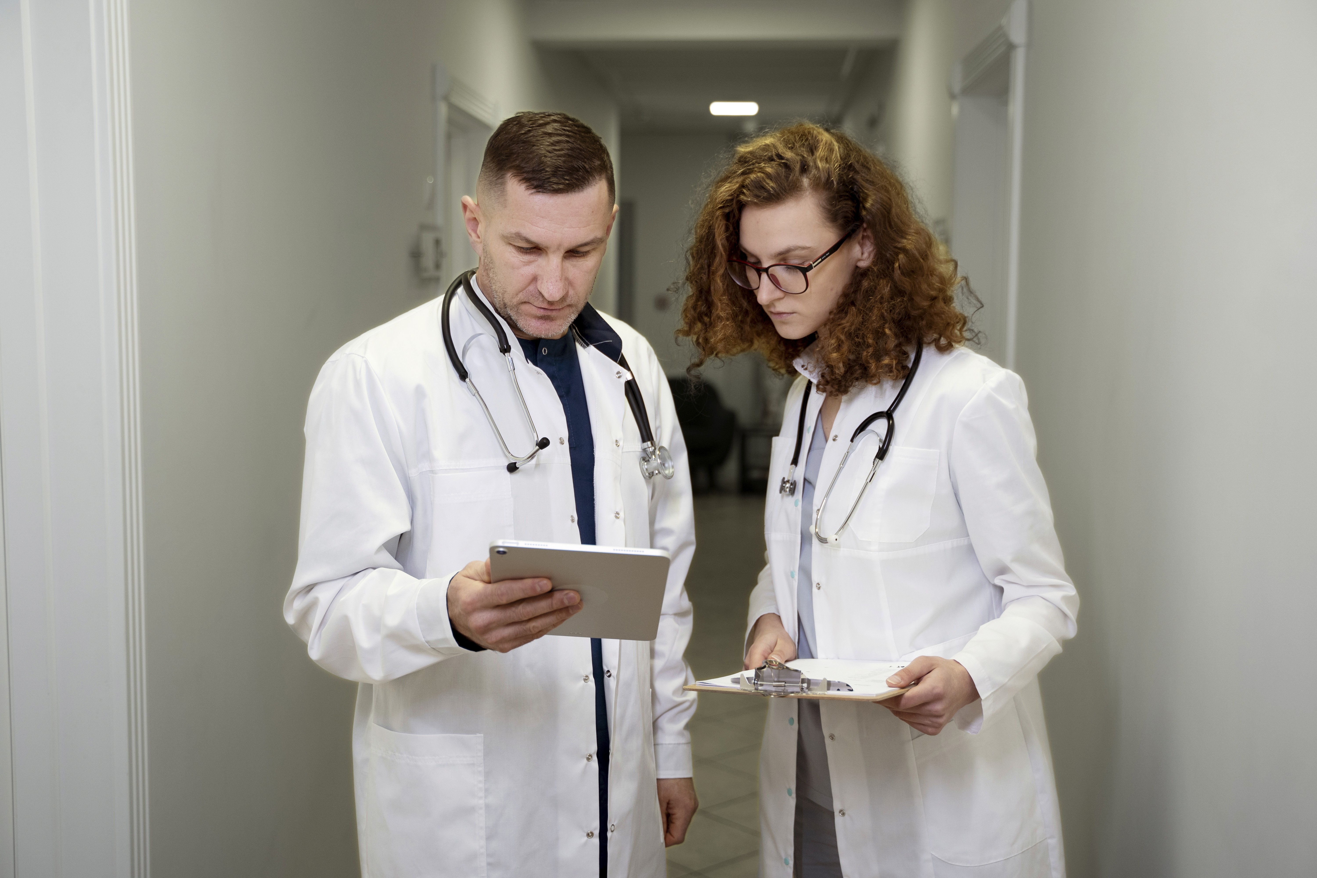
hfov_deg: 46.4
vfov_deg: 31.9
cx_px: 658
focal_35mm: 42
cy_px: 439
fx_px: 1536
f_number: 2.8
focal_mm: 42
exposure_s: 1/160
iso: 640
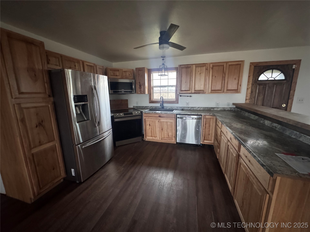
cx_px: 155
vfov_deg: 85.7
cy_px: 116
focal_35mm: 14
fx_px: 125
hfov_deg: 102.1
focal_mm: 2.22
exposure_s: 1/43
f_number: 2.2
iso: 1250
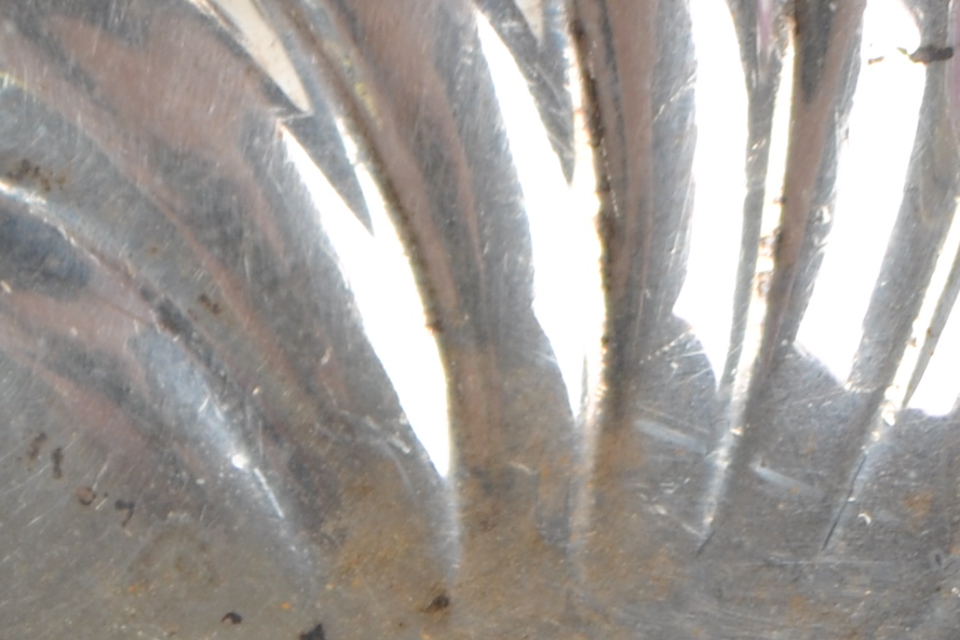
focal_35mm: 397
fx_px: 10599
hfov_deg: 5.2
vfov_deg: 3.5
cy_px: 245
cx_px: 652
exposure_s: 1/125
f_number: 9
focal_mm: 55
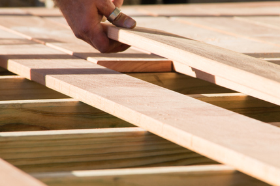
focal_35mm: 341
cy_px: 79
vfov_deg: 4.0
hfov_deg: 6.0
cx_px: 176
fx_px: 2652
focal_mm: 135
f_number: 6.3
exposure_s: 1/500
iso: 200
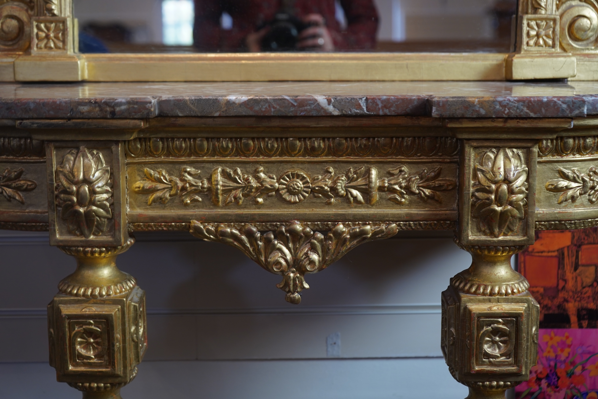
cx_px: 299
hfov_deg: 35.1
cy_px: 200
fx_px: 947
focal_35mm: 57
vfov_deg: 23.8
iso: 500
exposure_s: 1/40
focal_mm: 57
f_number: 5
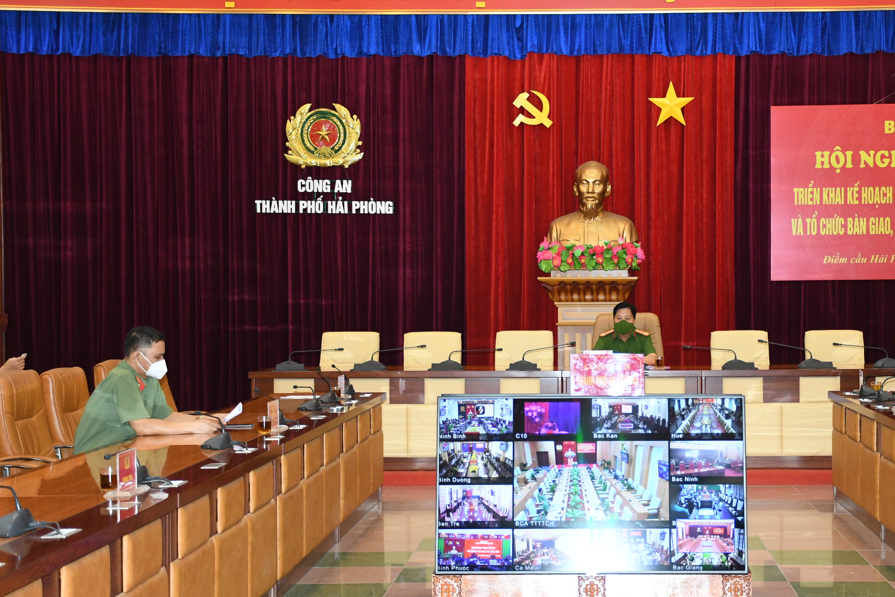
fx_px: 1641
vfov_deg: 20.6
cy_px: 328
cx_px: 600
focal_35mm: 66
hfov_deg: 30.3
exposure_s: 1/200
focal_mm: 32
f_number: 4
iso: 2000
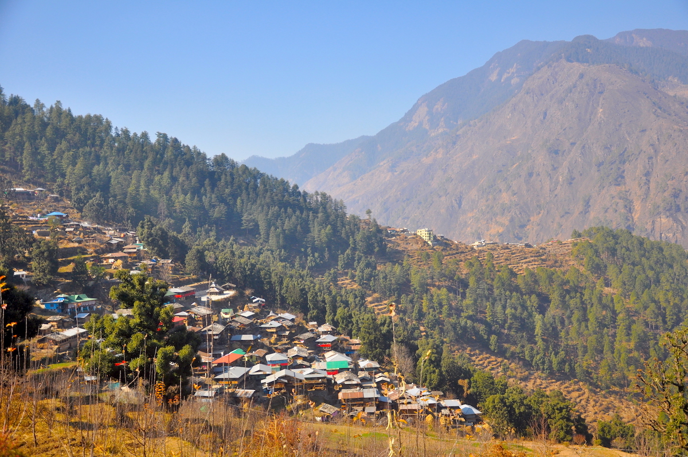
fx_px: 716
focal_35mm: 38
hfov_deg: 51.3
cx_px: 344
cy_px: 228
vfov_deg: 35.4
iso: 200
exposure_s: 1/1250
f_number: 4
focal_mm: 25
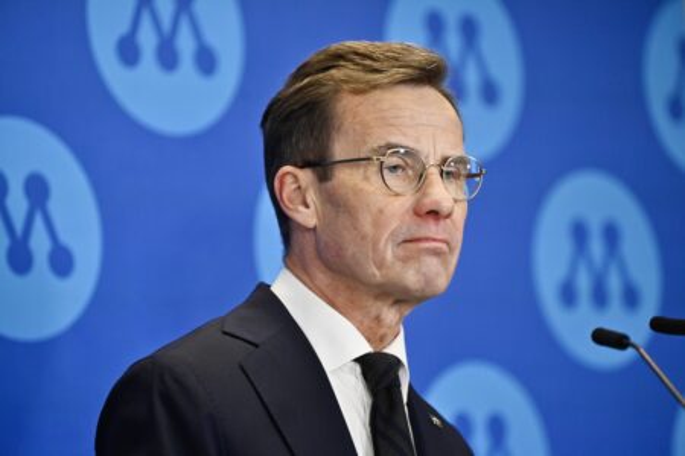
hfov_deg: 9.0
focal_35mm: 230
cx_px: 342
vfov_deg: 6.0
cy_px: 228
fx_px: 4376
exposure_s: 1/400
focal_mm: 230
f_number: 4
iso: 2000
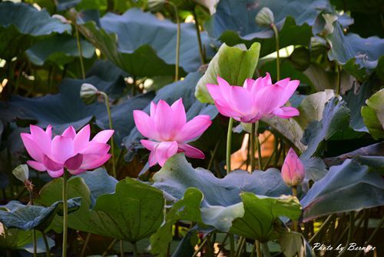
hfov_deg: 11.8
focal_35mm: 174
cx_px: 192
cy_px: 128
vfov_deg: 7.9
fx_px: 1857
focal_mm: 116
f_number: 5.6
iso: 360
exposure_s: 1/200
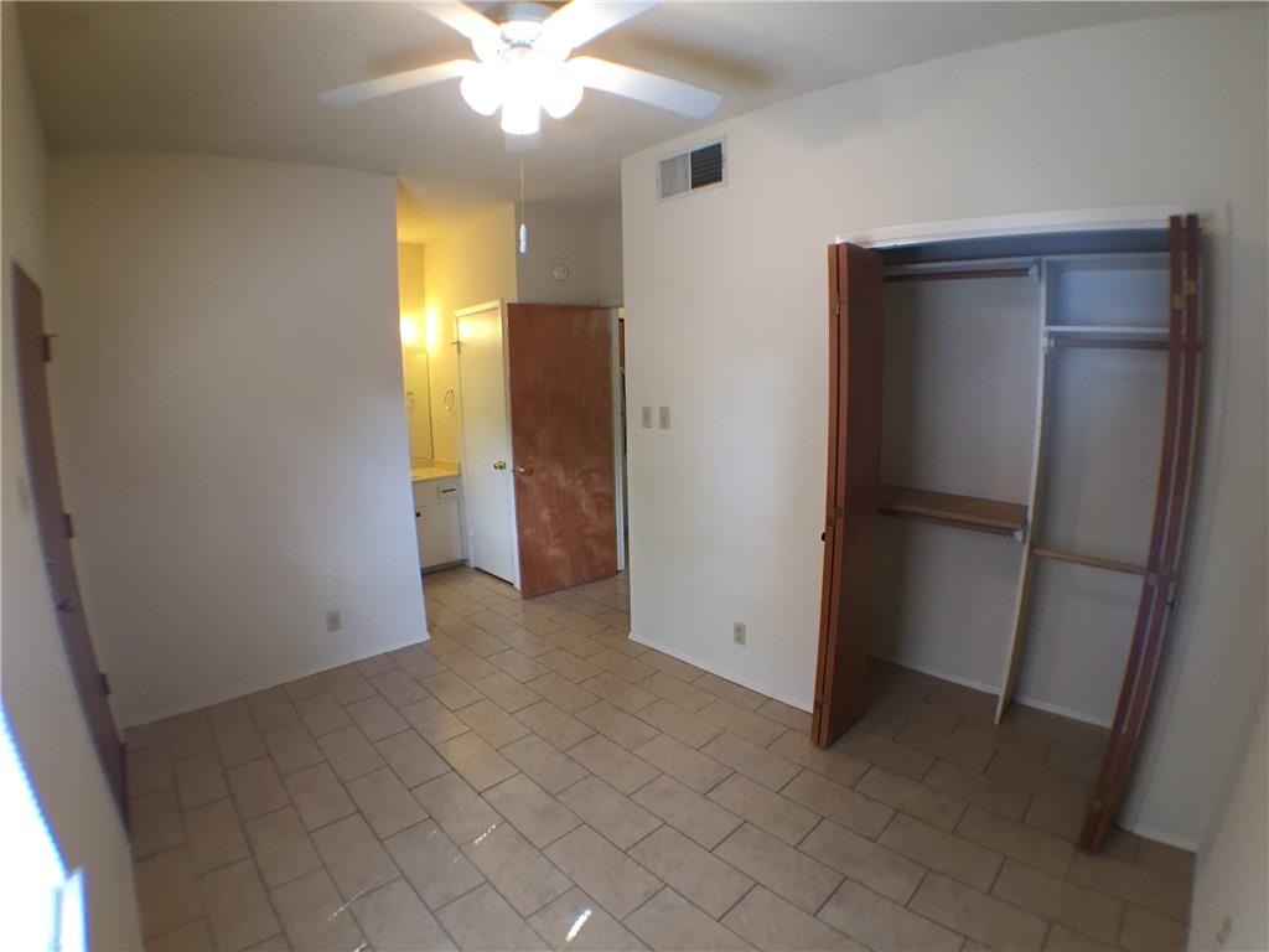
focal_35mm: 29
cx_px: 634
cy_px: 476
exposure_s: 1/33
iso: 100
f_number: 2.2
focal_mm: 4.15
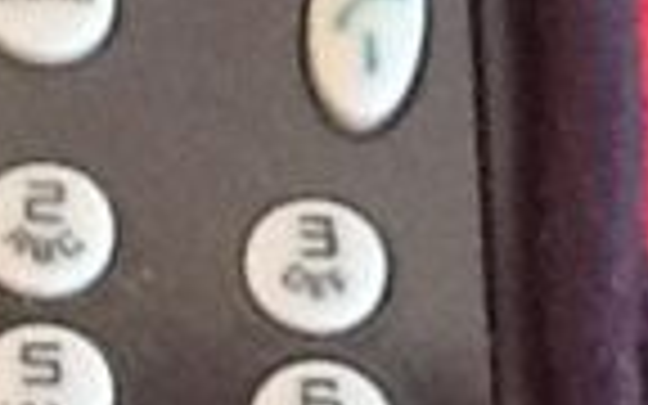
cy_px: 58
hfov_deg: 10.1
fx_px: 3673
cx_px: 144
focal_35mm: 208
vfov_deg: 6.3
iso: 125
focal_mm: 2.03
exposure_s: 1/30
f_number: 2.4
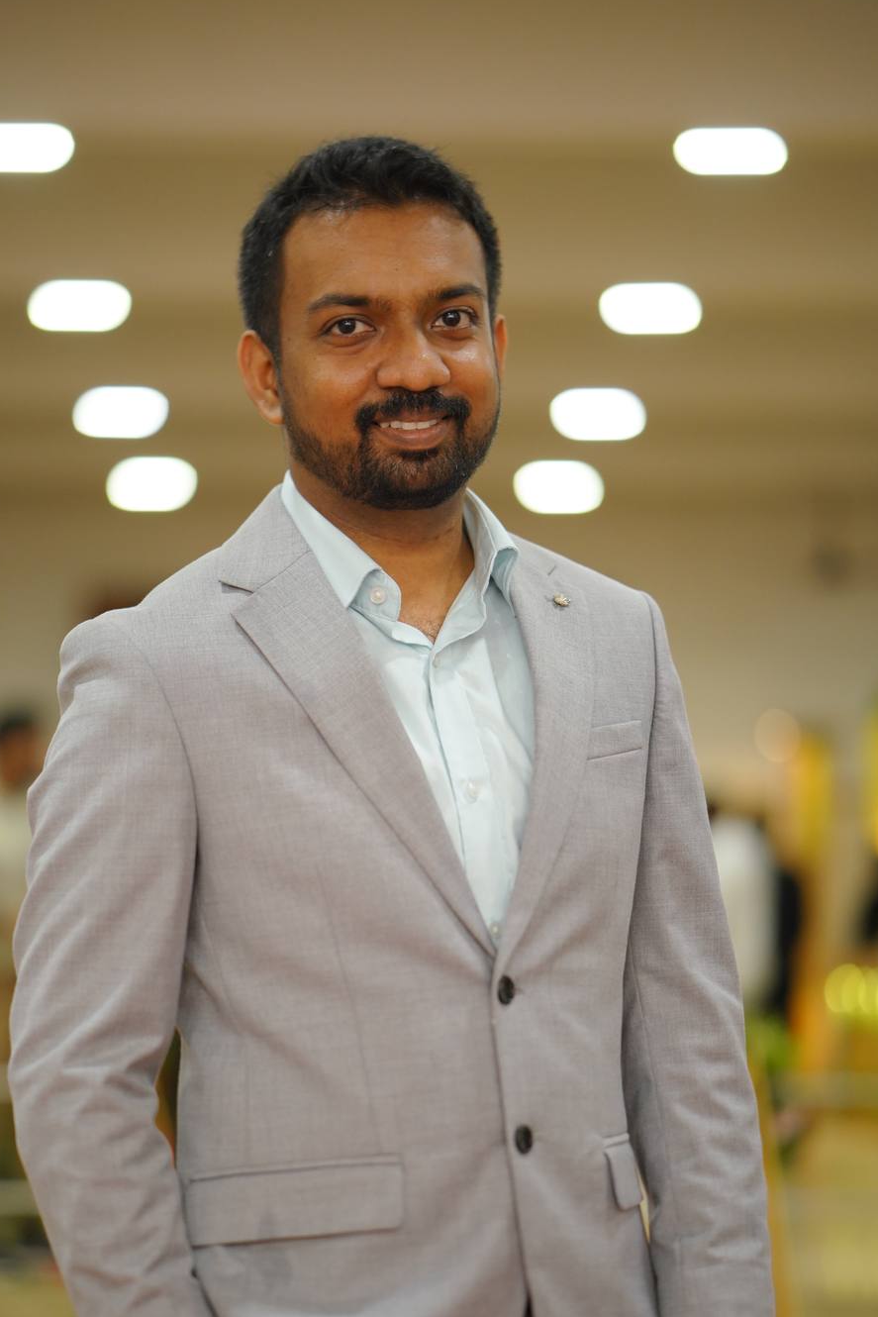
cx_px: 341
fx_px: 4206
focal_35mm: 115
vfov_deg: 17.8
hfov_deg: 11.9
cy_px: 831
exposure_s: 1/200
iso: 1000
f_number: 1.8
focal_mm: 85
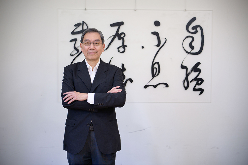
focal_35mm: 69
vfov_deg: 19.7
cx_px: 124
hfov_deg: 29.2
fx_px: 475
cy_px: 82
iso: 500
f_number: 2.8
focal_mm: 69
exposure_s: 1/125
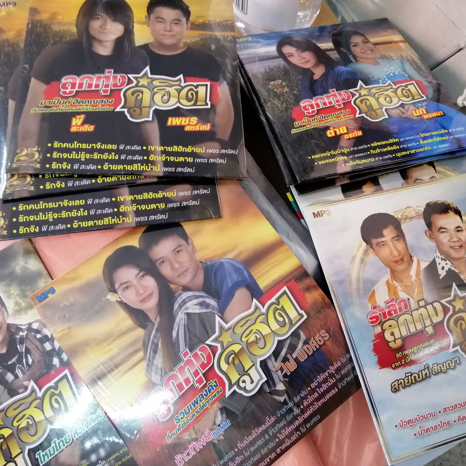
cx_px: 250
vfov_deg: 52.5
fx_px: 472
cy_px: 231
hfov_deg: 52.5
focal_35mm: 31
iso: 320
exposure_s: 1/33.3
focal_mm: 3.81
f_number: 2.2
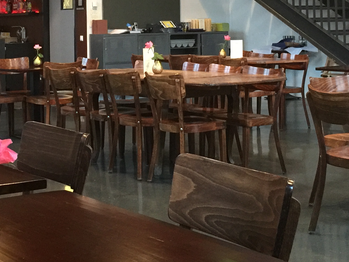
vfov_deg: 19.6
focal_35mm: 74
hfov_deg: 26.3
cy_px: 33
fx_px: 746
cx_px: 140
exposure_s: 1/8
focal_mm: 4.15
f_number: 2.2
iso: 160
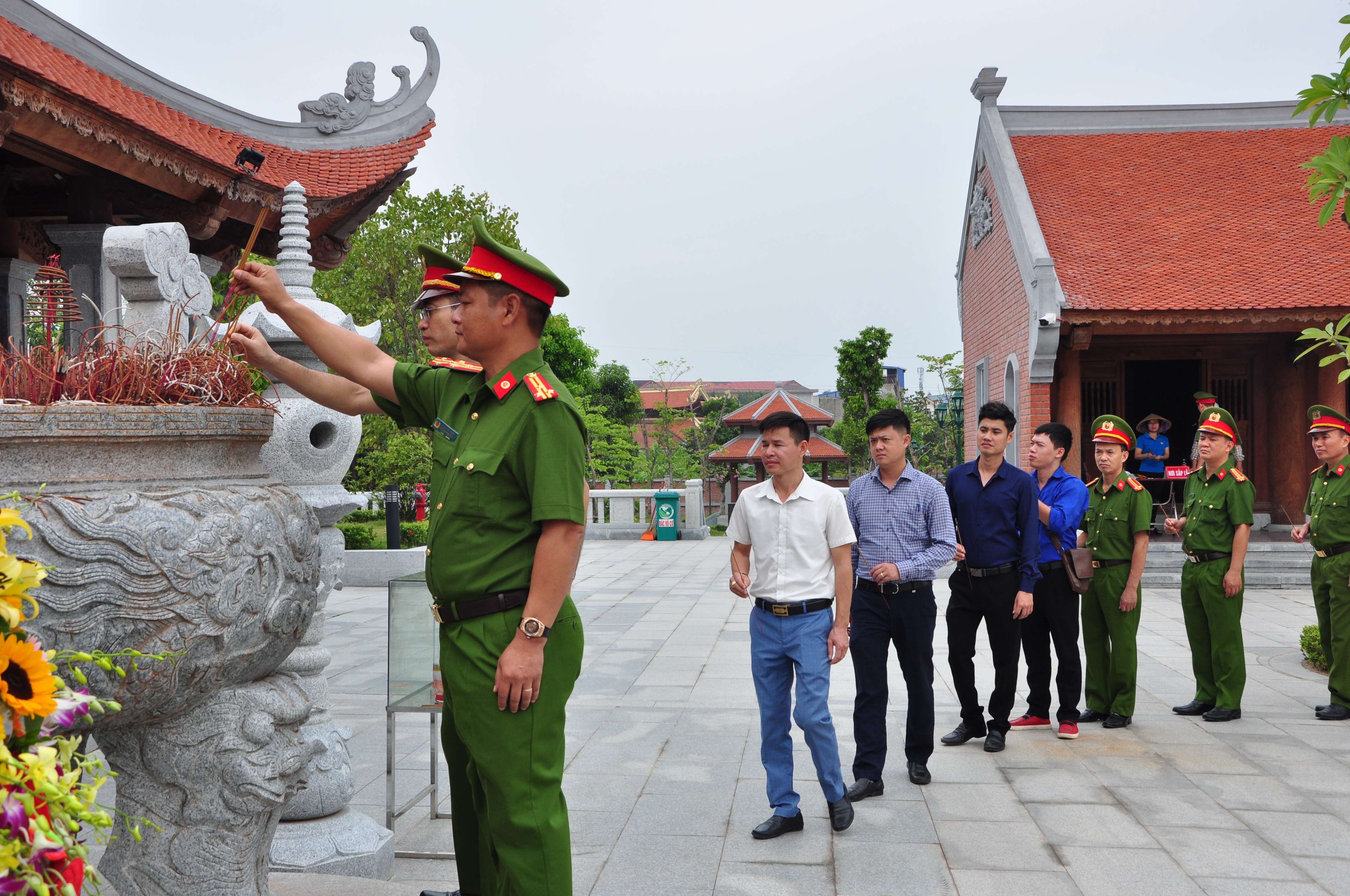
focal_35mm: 39
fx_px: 1461
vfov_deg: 34.1
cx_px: 675
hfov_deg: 49.6
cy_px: 448
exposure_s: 1/250
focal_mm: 26
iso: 250
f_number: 9
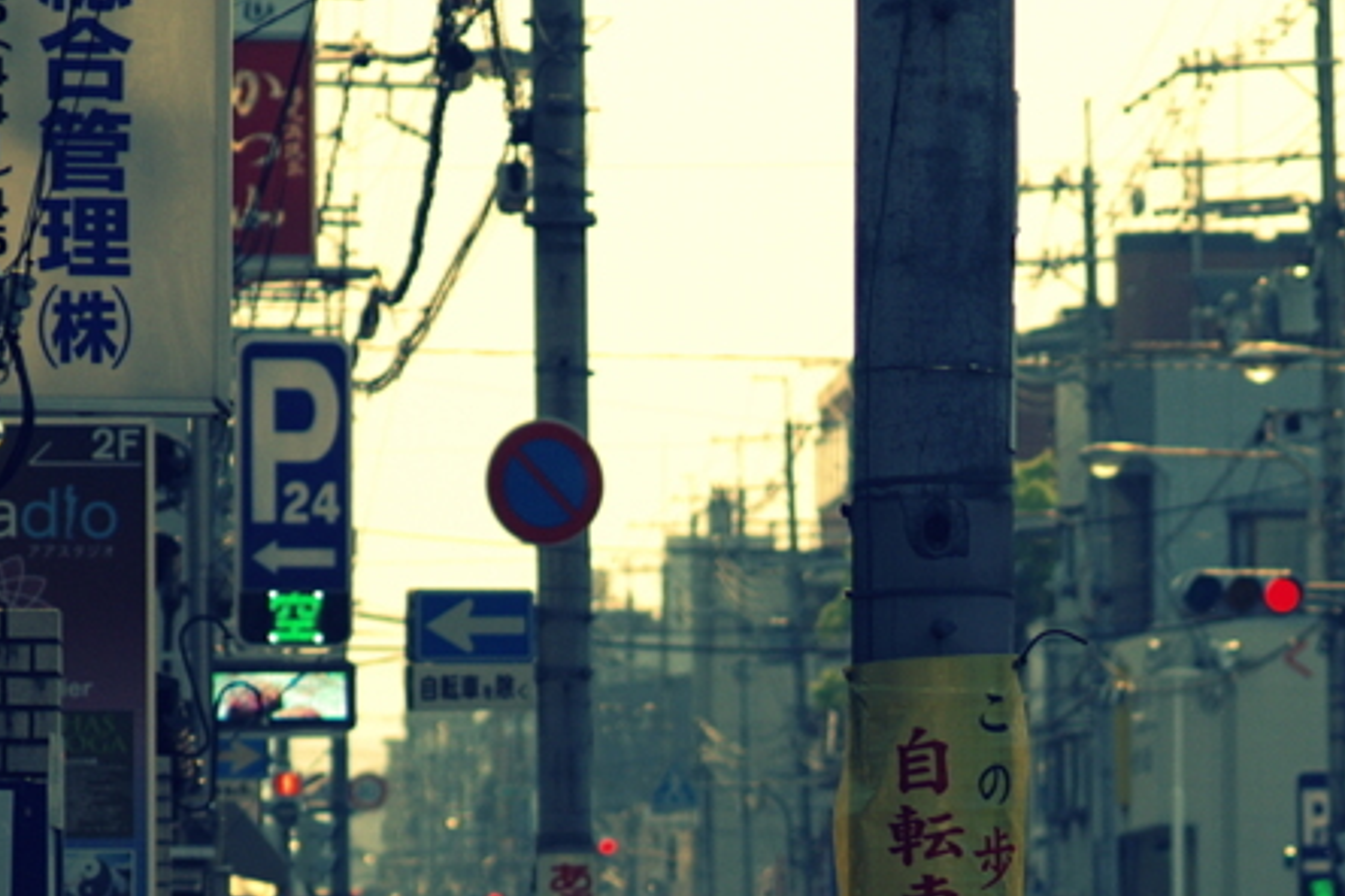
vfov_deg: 3.8
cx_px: 824
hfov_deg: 5.7
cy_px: 950
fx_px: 13567
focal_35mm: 363
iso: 100
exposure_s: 1/1250
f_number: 4.5
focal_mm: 105
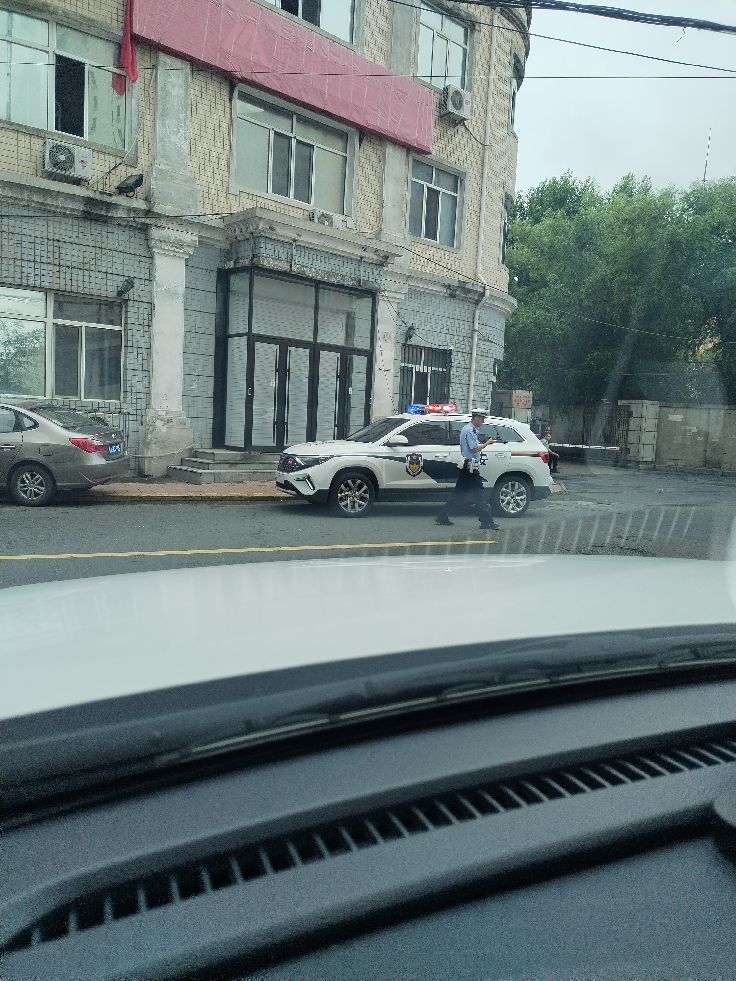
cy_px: 490
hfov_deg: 53.1
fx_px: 737
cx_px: 368
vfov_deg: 67.3
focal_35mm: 26
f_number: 1.8
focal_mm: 4.75
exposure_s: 1/252
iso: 100
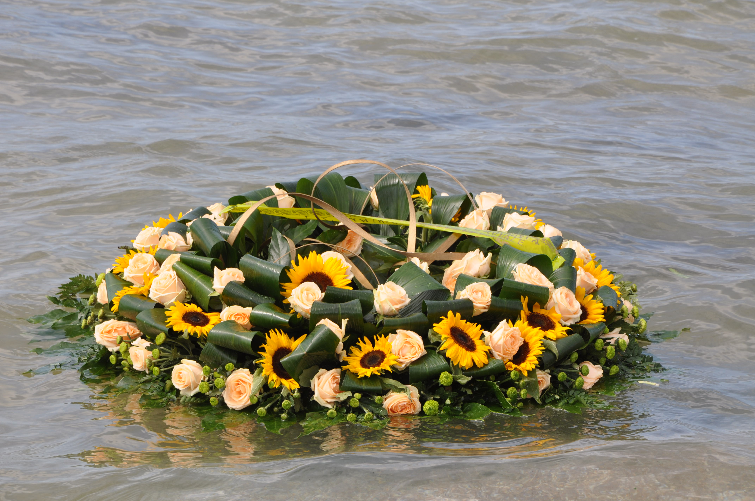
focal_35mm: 158
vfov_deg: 8.7
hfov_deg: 13.1
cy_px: 250
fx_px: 3299
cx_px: 378
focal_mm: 105
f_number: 13
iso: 200
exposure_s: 1/200
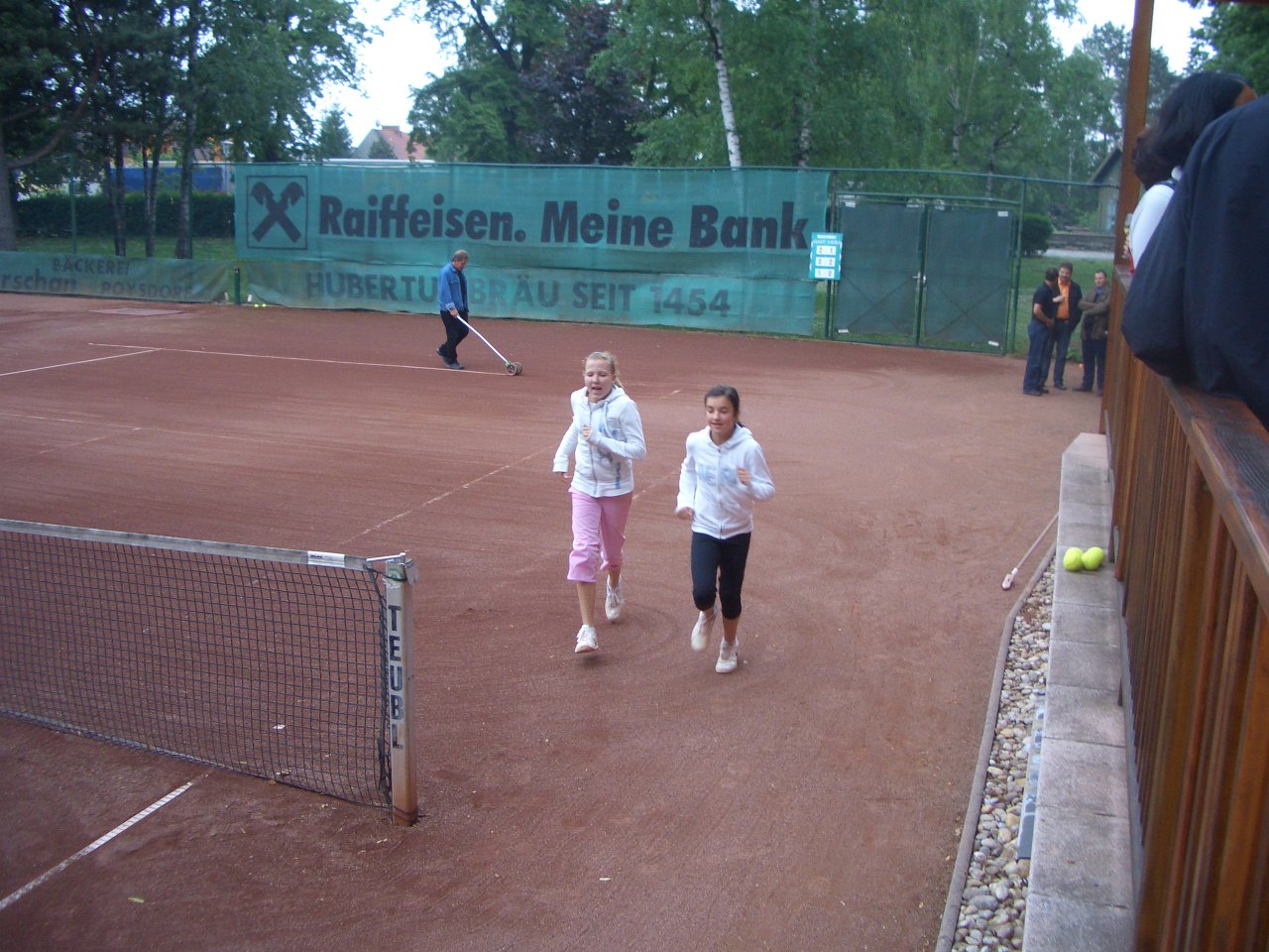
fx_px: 1283
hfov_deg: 52.6
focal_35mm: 35
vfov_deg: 40.7
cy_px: 476
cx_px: 634
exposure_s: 1/100
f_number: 2.6
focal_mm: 5.8
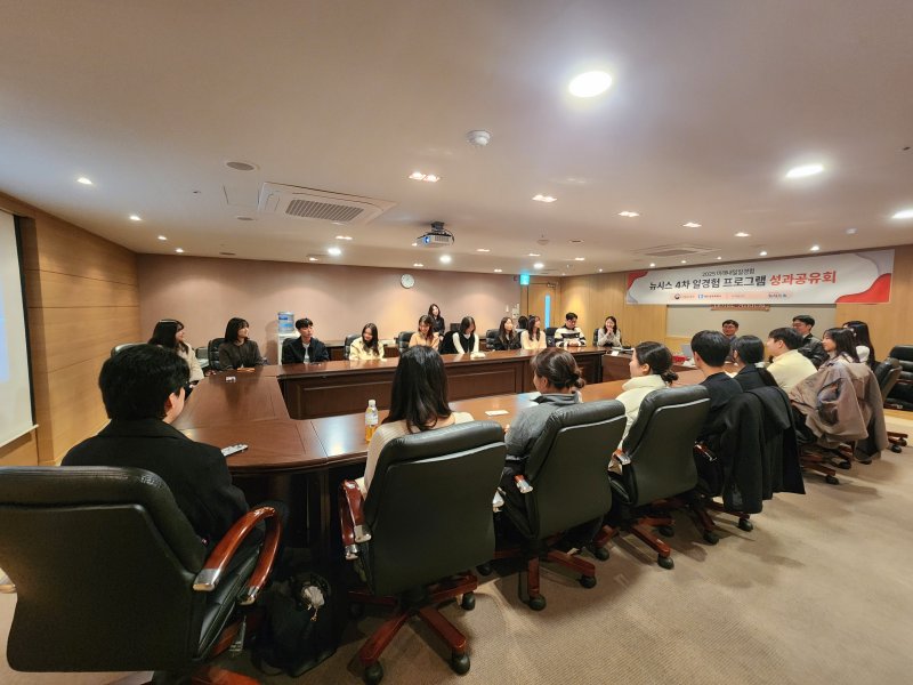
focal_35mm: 13
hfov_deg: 106.2
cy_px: 342
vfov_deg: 89.9
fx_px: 343
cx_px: 456
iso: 640
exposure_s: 1/24
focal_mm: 2.2
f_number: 2.2
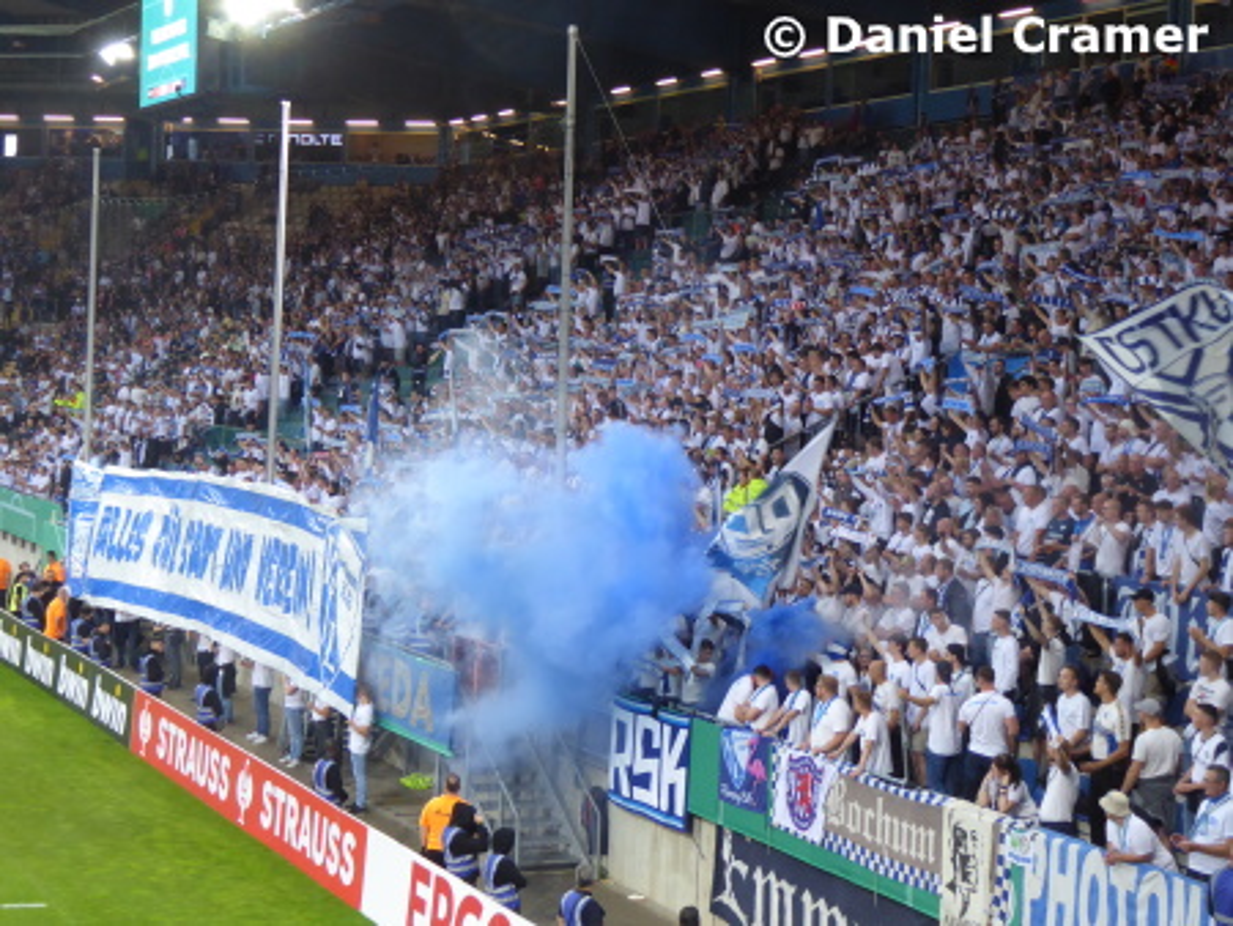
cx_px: 616
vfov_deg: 22.6
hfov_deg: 29.8
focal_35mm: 65
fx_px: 2316
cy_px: 463
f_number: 4.4
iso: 320
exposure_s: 1/60
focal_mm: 11.7
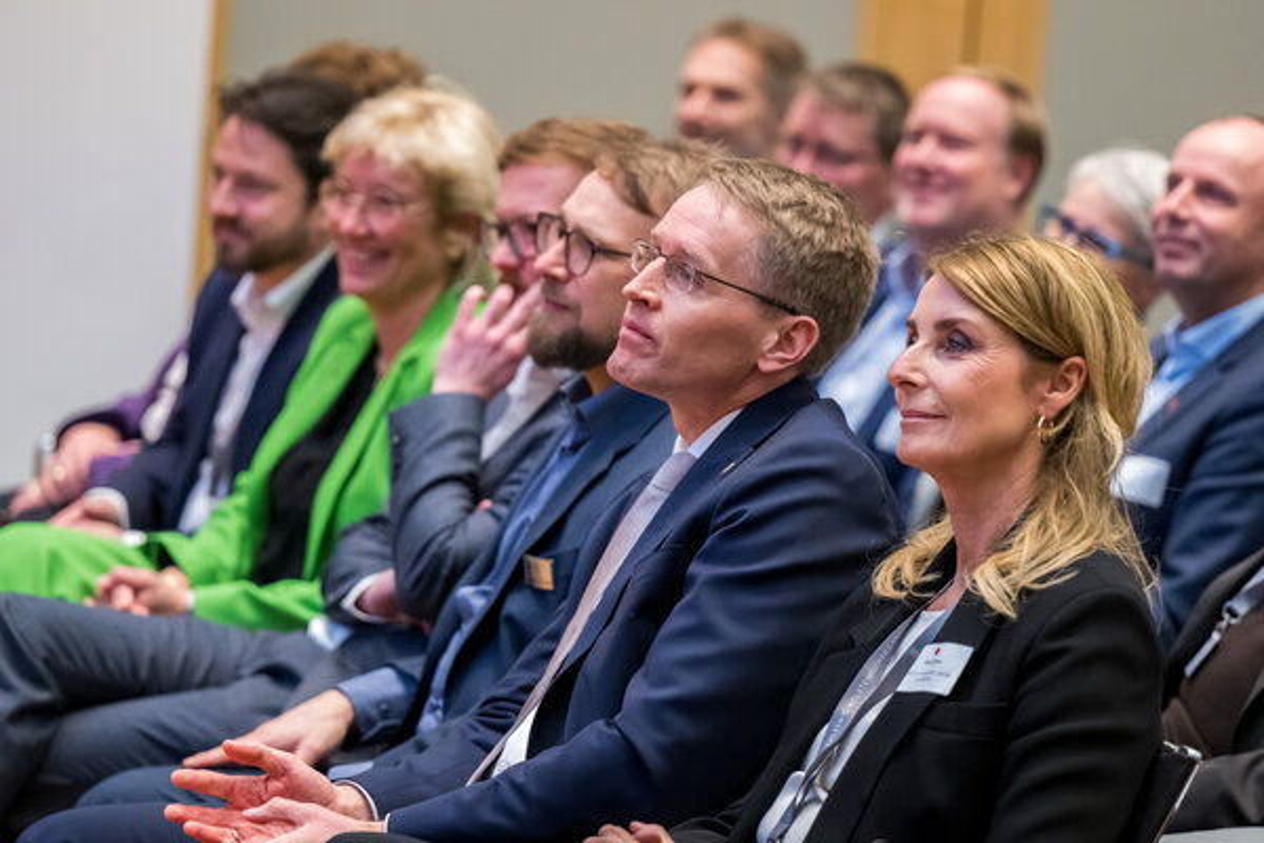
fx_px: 6846
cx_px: 632
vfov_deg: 7.0
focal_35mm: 195
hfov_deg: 10.5
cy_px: 422
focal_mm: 130
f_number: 2.8
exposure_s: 1/320
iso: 3600
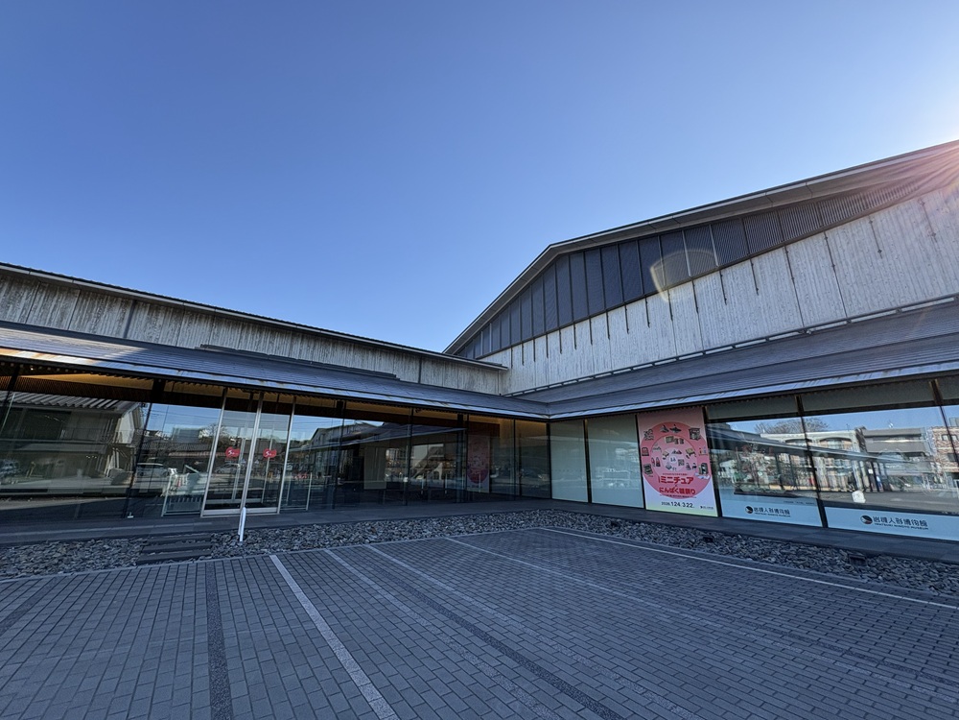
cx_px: 480
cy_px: 360
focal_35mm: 14
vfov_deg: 85.7
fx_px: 388
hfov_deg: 102.1
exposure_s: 1/727
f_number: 2.2
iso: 40
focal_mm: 2.22
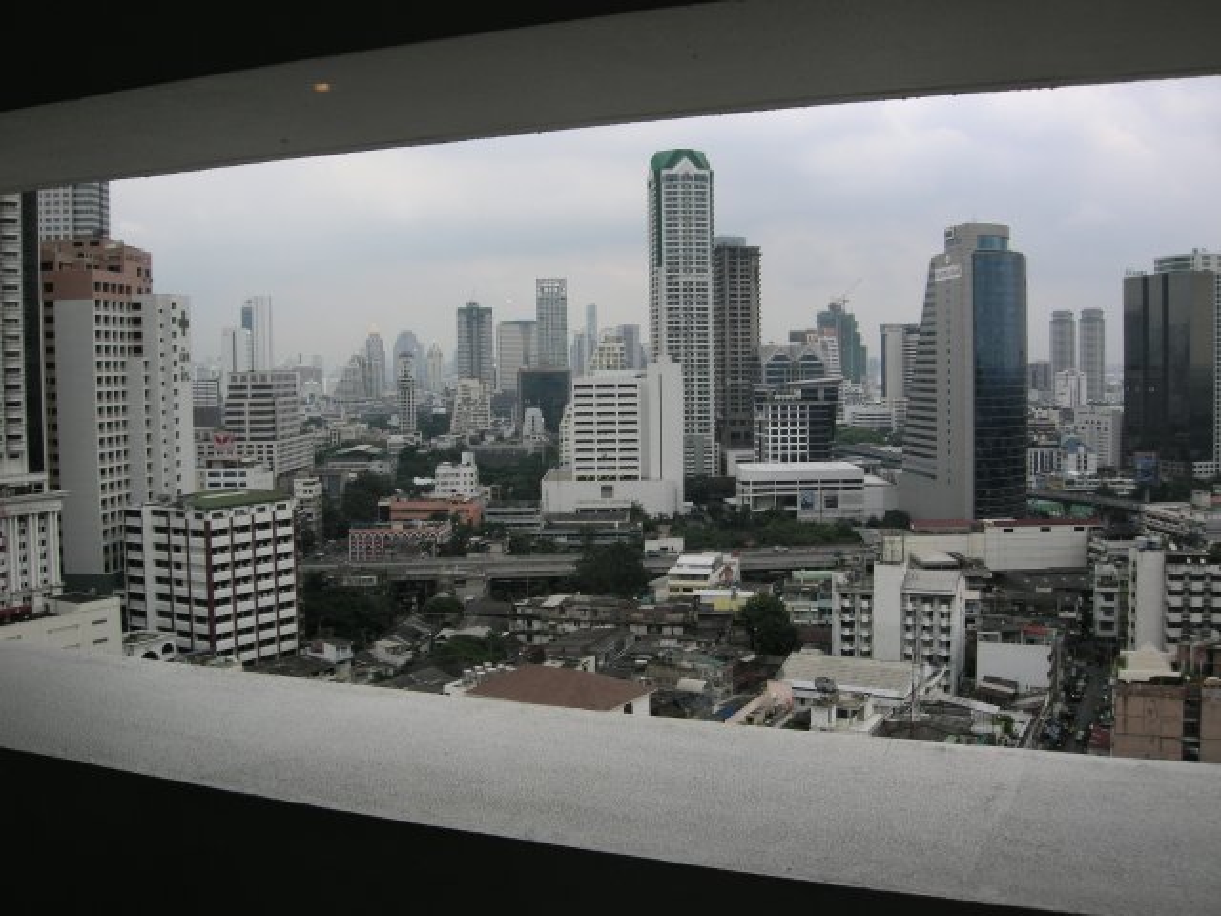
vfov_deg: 39.7
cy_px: 458
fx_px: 1270
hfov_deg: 51.4
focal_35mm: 36
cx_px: 610
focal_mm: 7.5
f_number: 4.8
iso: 64
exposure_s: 1/135
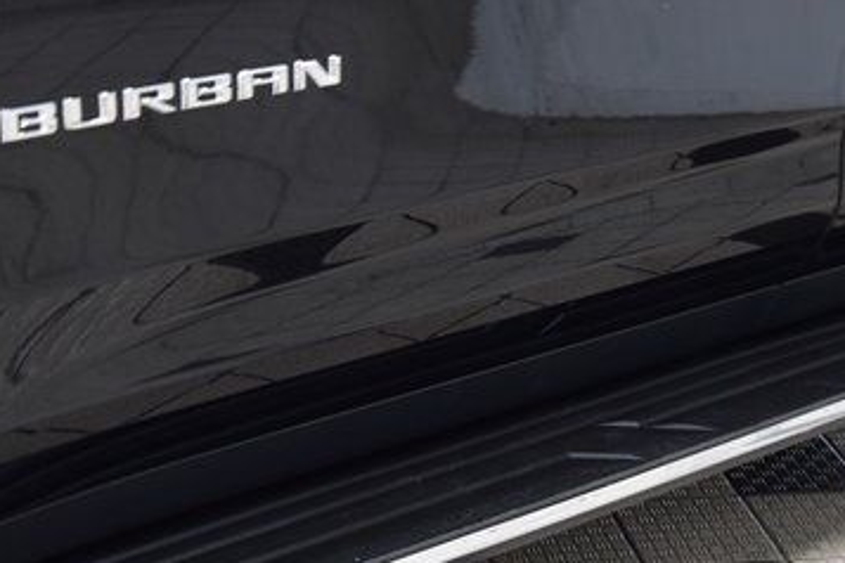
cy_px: 389
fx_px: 2018
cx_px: 523
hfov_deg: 23.6
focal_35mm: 86
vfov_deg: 15.8
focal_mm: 32
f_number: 6.3
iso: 1600
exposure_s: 1/15
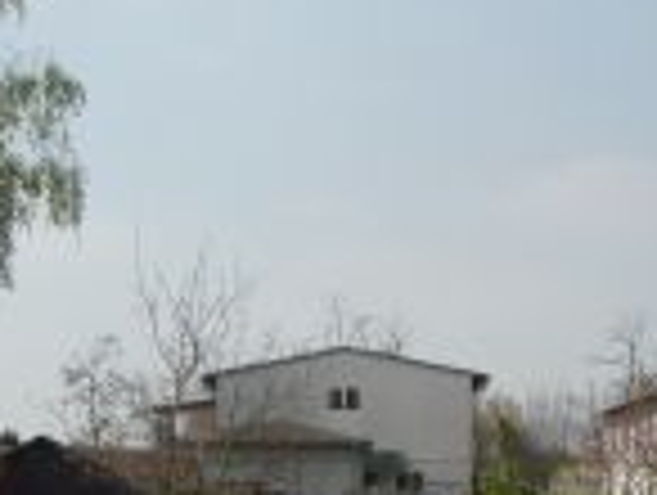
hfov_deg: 18.7
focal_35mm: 105
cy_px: 567
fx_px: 1996
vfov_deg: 13.8
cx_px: 270
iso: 100
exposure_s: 1/640
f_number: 5.6
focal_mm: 5.2
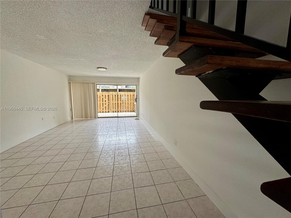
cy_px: 109
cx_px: 146
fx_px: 118
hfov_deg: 102.1
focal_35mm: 14
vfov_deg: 85.7
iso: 200
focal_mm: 2.22
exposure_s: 1/99
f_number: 2.2
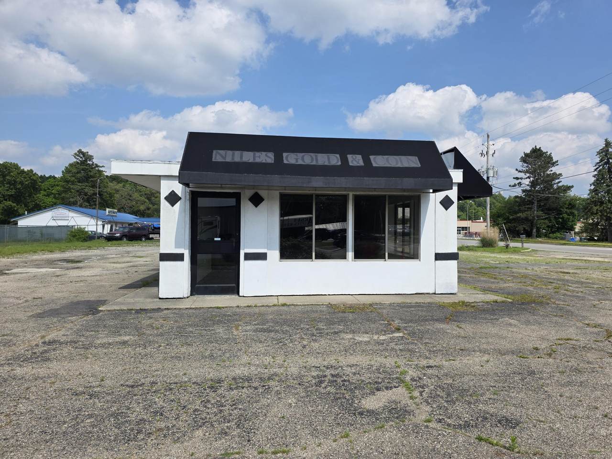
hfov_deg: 73.9
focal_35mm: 23
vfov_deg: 58.9
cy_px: 230
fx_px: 407
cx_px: 306
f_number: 1.7
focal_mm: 6.3
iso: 80
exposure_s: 1/6809
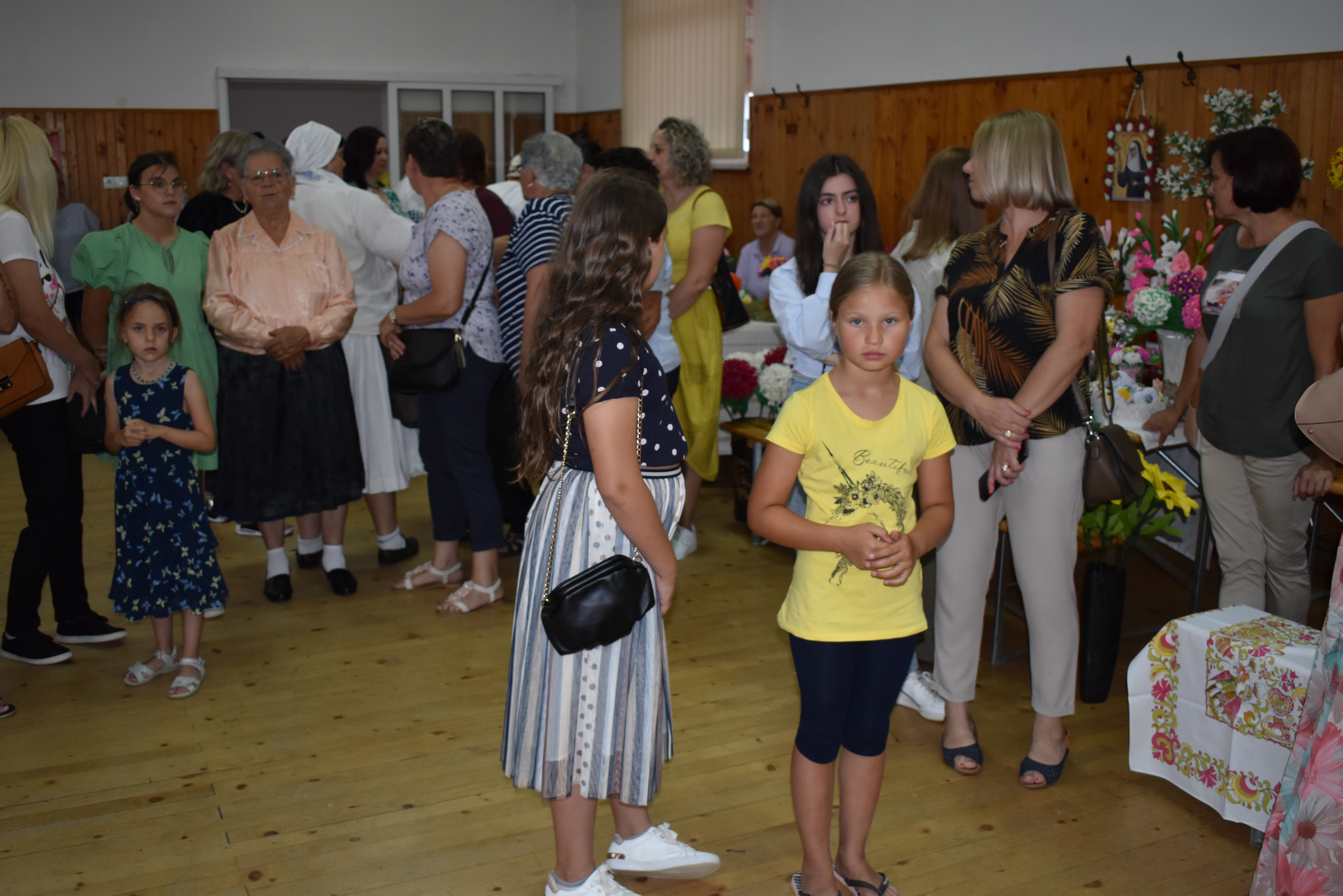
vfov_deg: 38.4
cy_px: 448
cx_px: 672
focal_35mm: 34
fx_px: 1287
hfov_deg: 55.1
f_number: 3.8
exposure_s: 1/160
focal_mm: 23
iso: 800
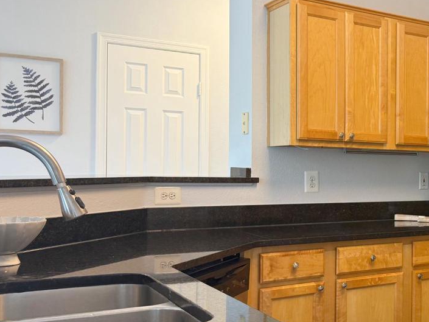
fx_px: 607
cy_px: 178
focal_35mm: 49
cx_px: 425
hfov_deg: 35.3
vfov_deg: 29.7
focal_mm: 6.76
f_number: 1.78
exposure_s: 1/60
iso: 160
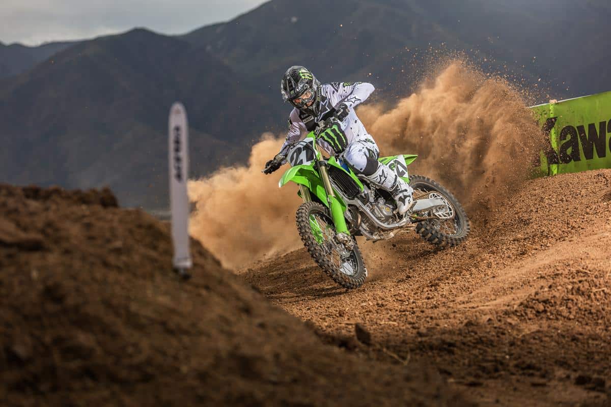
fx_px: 2037
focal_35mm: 120
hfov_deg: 17.1
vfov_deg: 11.4
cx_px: 306
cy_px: 204
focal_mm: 120
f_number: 3.5
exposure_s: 1/1600
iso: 80
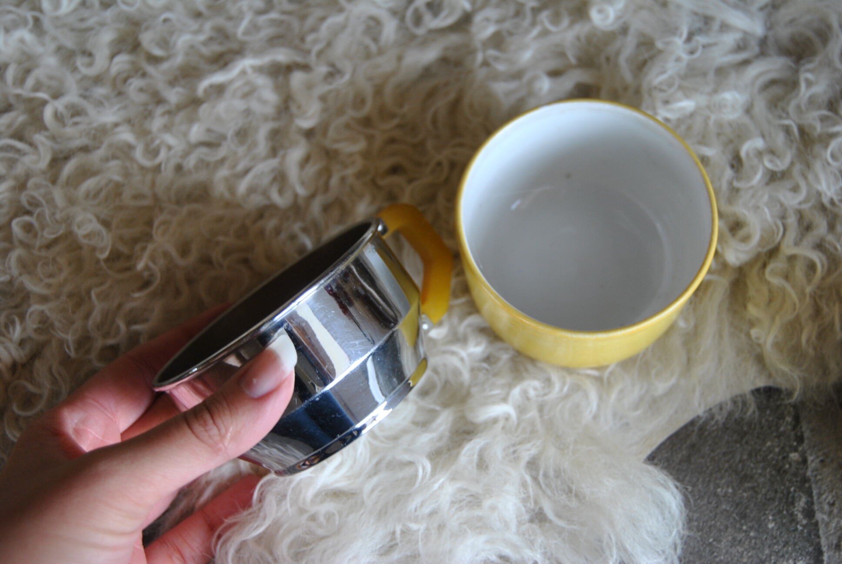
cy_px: 282
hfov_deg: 37.8
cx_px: 421
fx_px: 1229
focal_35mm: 52
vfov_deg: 25.8
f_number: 4.5
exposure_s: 1/30
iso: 250
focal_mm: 35
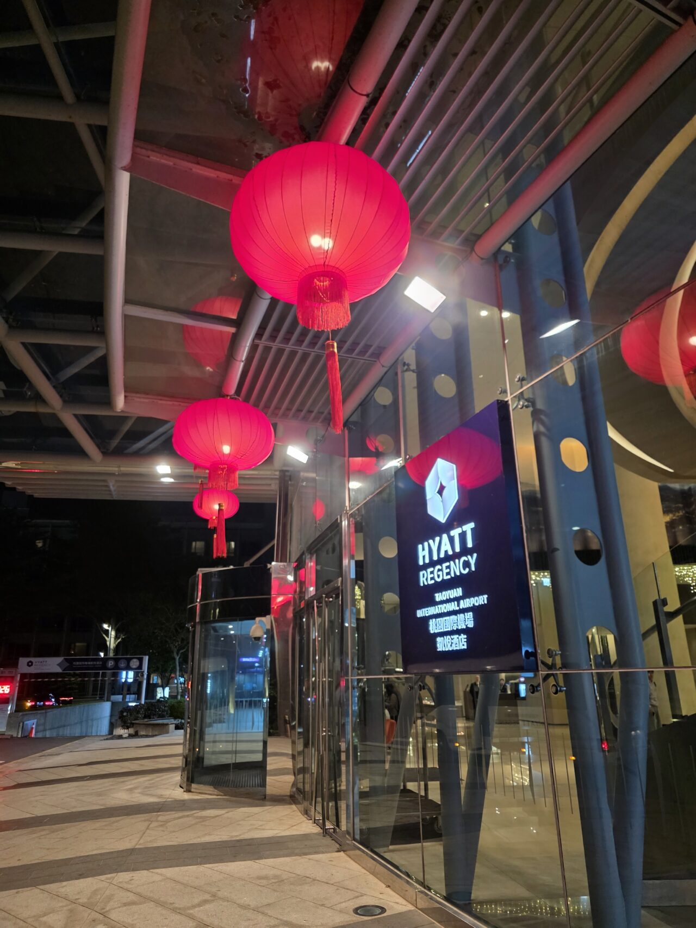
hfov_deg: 58.9
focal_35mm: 23
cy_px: 464
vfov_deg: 73.9
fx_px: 617
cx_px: 348
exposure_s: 1/120
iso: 800
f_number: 1.7
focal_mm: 6.3
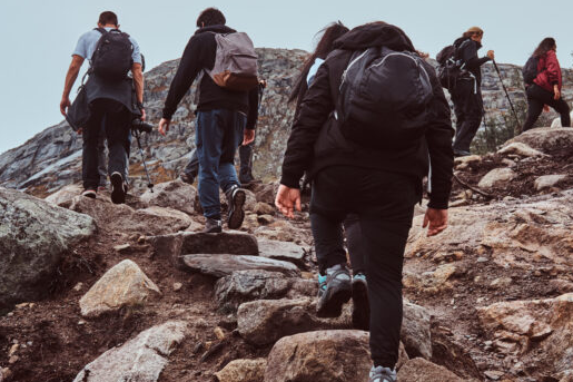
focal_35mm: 70
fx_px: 1114
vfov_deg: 19.4
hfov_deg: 28.8
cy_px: 178
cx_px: 349
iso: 400
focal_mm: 35
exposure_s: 1/250
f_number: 8
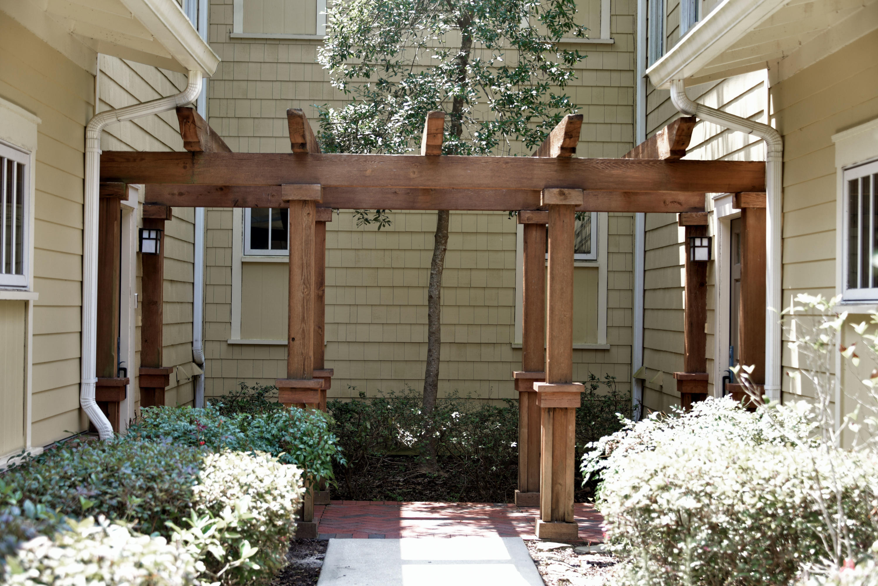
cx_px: 439
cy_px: 293
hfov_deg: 34.5
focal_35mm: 58
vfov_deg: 23.4
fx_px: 1415
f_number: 4.5
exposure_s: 1/50
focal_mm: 58
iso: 100
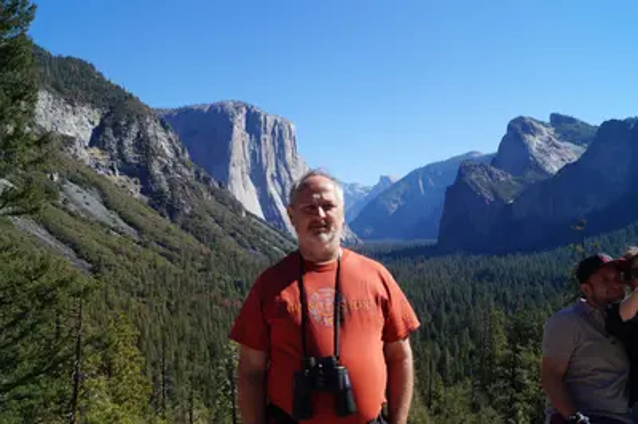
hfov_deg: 62.0
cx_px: 319
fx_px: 531
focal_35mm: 30
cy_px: 212
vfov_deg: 43.5
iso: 100
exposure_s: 1/125
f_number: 9
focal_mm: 20
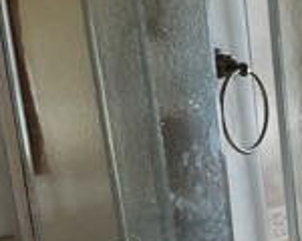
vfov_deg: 14.9
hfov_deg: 17.3
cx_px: 495
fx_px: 858
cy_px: 364
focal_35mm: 96
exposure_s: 1/180
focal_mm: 5.4
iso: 50
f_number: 1.8
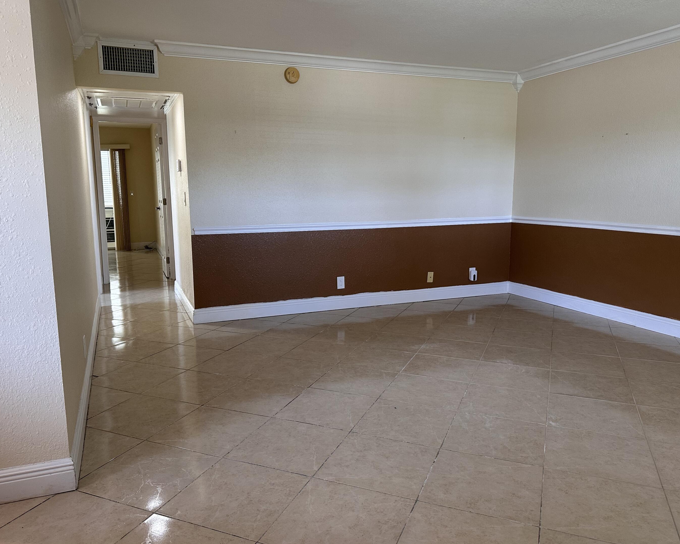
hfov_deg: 66.0
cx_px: 330
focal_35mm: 26
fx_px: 523
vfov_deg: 54.9
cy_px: 278
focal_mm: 6.86
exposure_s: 1/120
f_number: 1.78
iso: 160
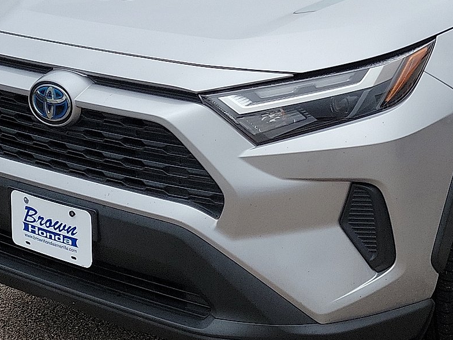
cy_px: 83
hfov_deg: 35.3
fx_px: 694
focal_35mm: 53
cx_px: 345
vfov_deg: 27.1
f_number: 1.8
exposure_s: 1/1429
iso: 50
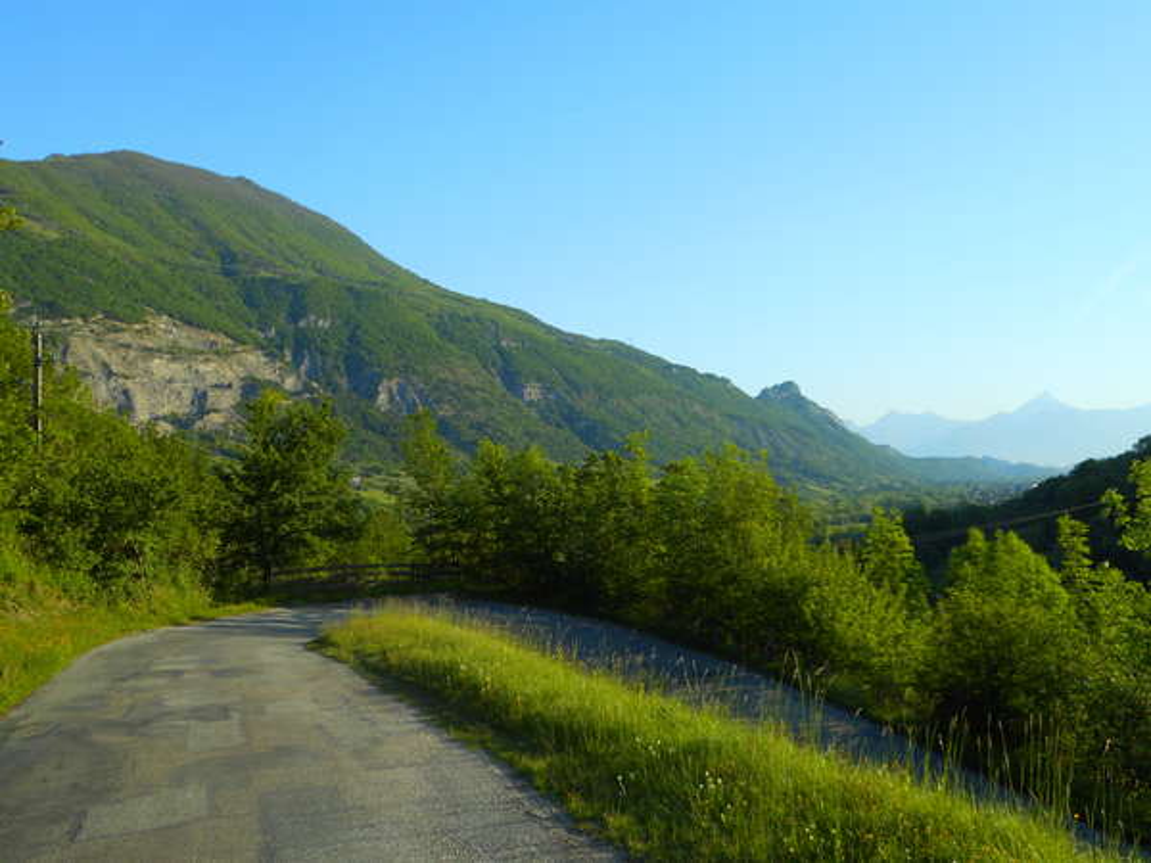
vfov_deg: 41.8
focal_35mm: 34
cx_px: 576
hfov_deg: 54.0
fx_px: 1131
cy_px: 432
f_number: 4.2
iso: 80
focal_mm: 6
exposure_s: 1/320
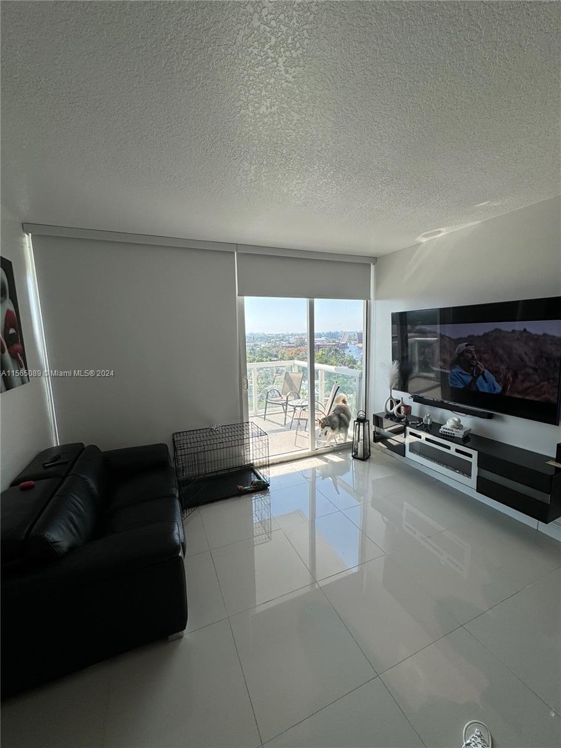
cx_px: 280
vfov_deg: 102.1
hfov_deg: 85.7
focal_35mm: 14
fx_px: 303
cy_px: 374
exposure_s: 1/591
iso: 40
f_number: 2.2
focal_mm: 2.22
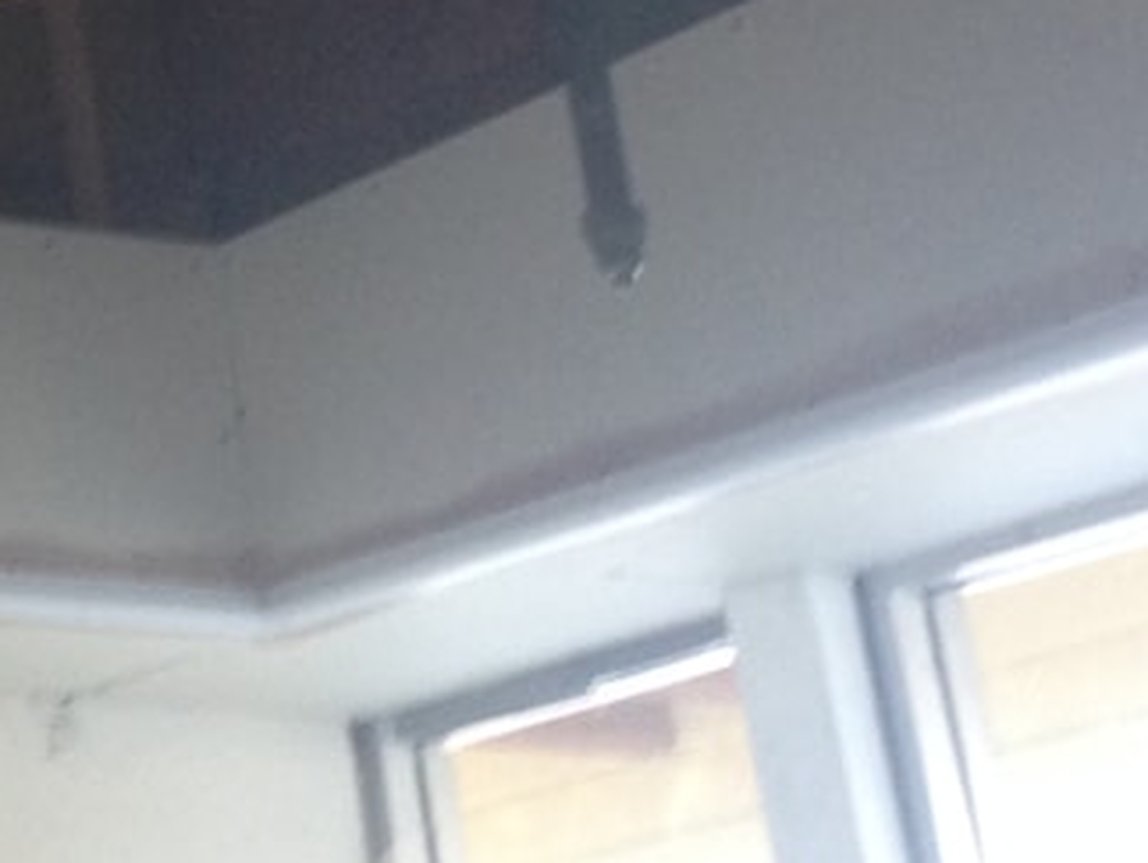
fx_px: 4515
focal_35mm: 136
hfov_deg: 13.6
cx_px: -570
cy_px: -565
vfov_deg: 10.4
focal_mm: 4.12
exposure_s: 1/20
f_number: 2.4
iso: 100
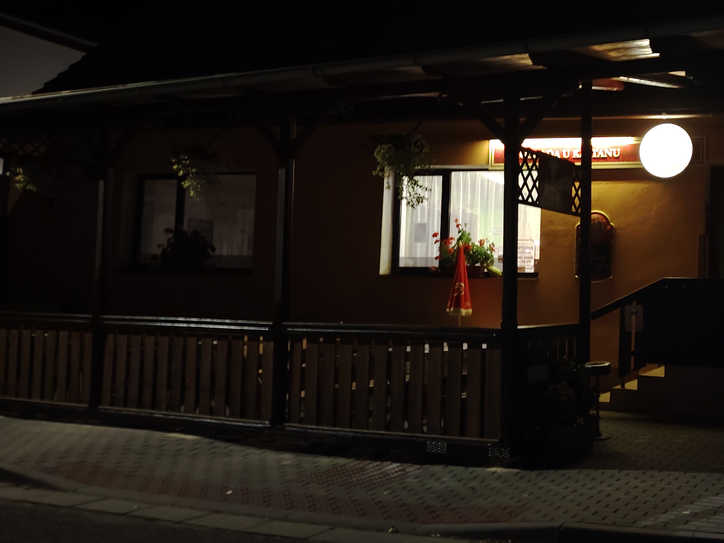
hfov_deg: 42.1
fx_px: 878
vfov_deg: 34.3
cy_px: 241
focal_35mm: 42
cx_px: 612
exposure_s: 1/25
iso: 6400
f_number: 1.75
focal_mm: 5.25
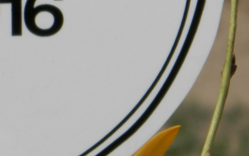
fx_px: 8014
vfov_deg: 1.1
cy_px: -115
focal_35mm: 1181
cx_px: -239
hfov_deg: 1.8
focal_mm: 50.2
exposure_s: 1/160
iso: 80
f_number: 15.8
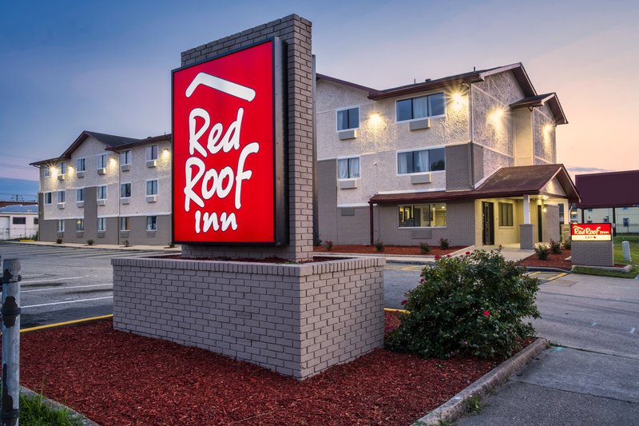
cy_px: 213
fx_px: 479
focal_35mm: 27
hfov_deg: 67.4
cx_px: 320
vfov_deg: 47.9
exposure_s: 1.5
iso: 200
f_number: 16
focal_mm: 18
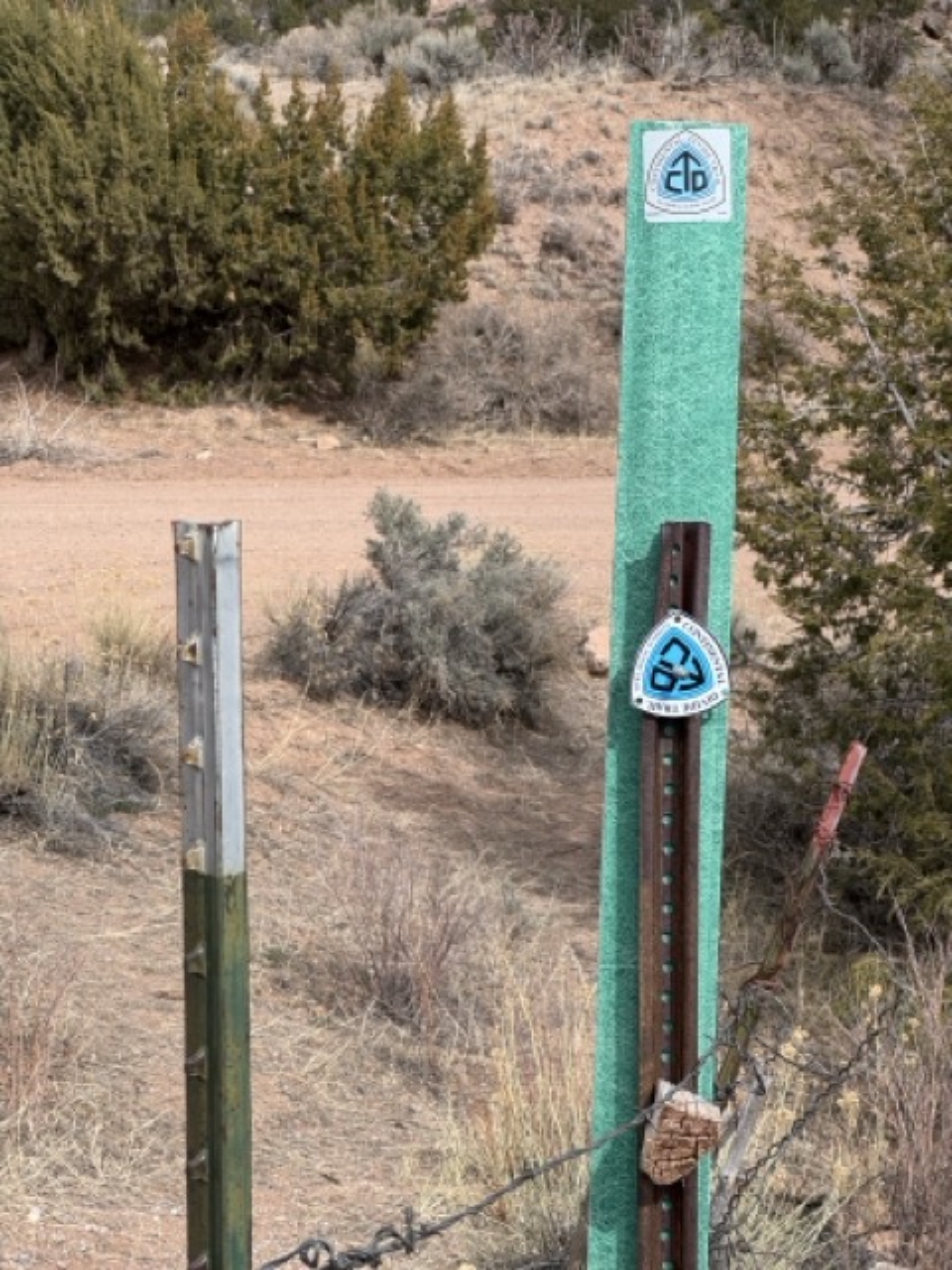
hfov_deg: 19.1
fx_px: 2824
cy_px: 635
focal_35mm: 77
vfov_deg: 25.3
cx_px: 476
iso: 25
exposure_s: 1/681
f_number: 2.8
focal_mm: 9
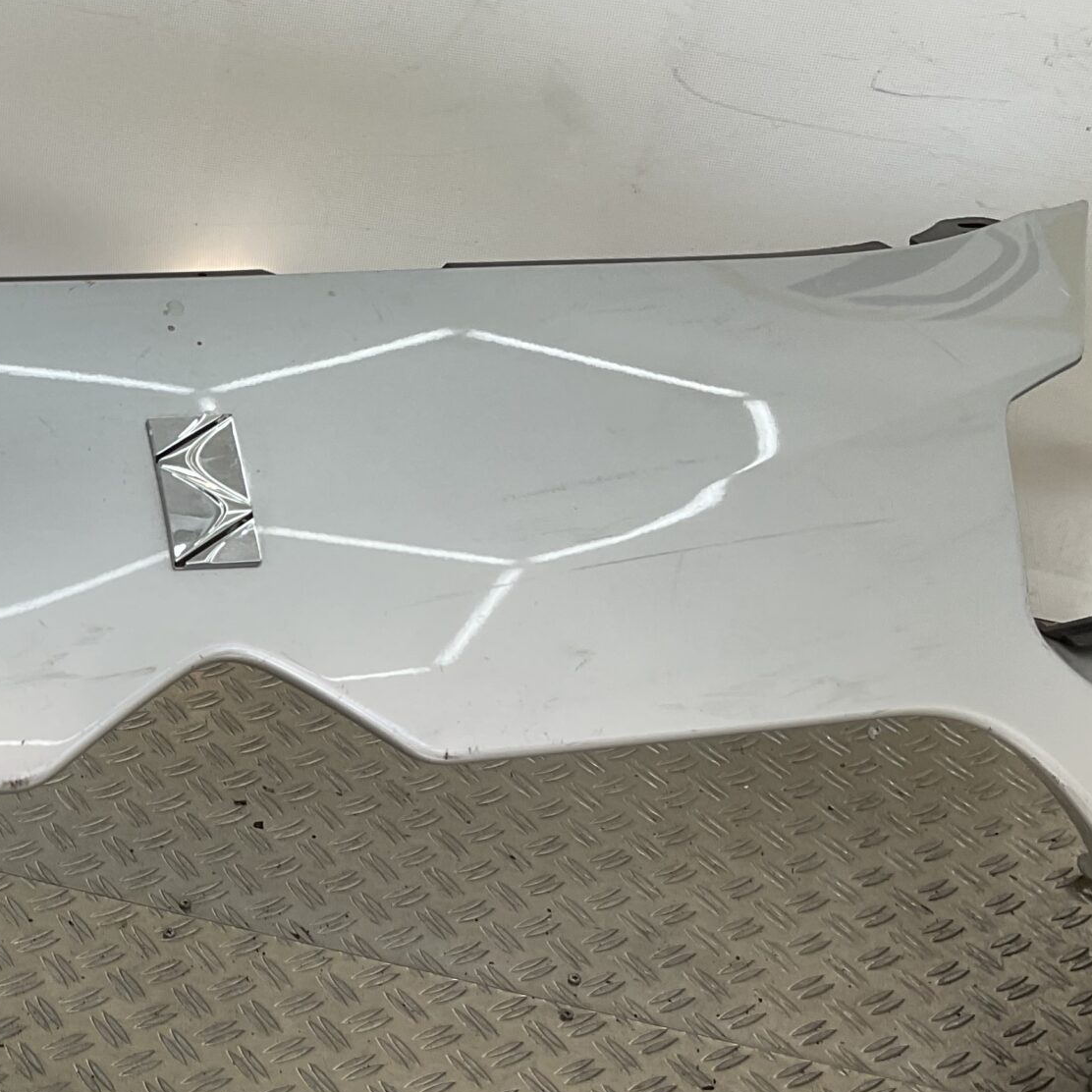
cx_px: 17
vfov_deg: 29.0
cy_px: 650
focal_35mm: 59
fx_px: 2106
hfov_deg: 27.5
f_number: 1.8
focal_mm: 3
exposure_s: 1/217
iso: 16
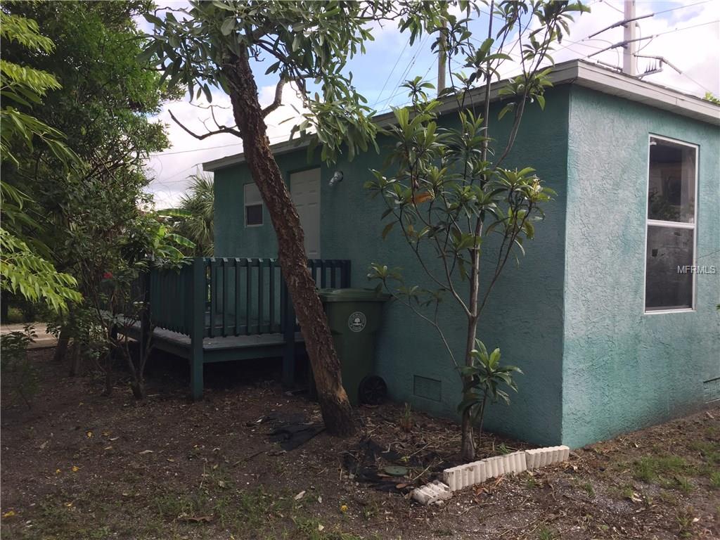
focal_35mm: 29
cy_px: 270
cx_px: 360
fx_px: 603
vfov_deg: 48.2
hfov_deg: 61.7
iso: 32
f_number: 2.2
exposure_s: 1/694
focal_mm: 4.15
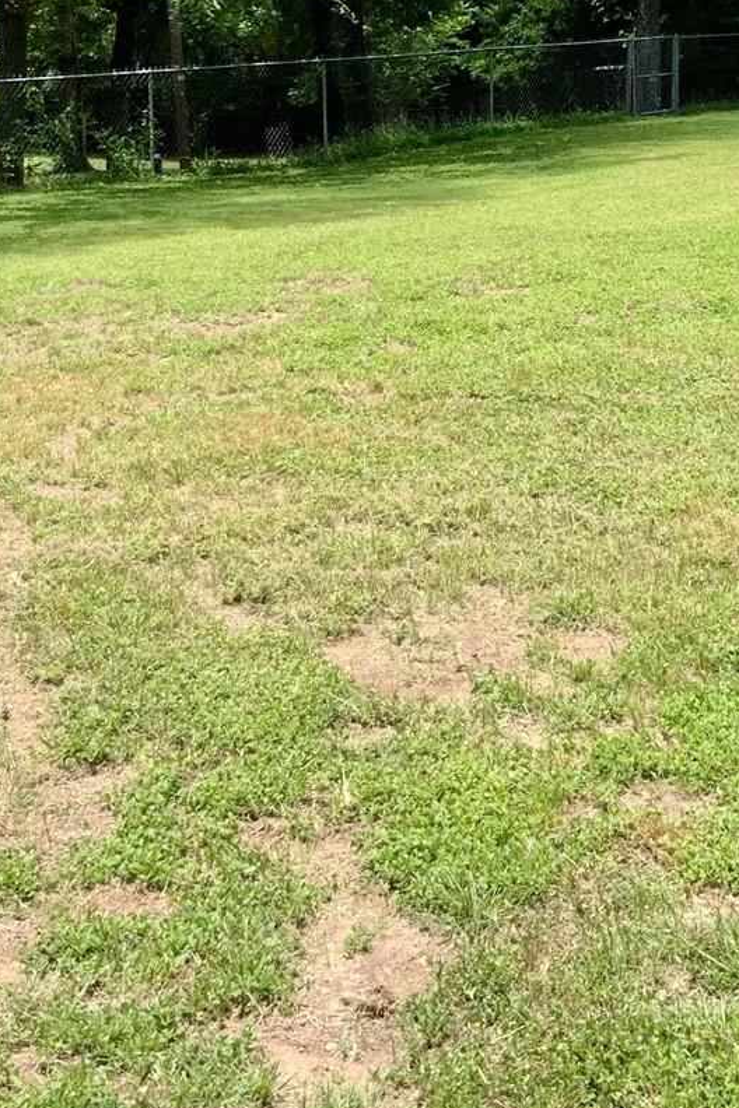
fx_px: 2402
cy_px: 256
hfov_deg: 17.4
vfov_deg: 25.6
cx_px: 507
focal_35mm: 78
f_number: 1.8
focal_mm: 3
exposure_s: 1/1076
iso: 16
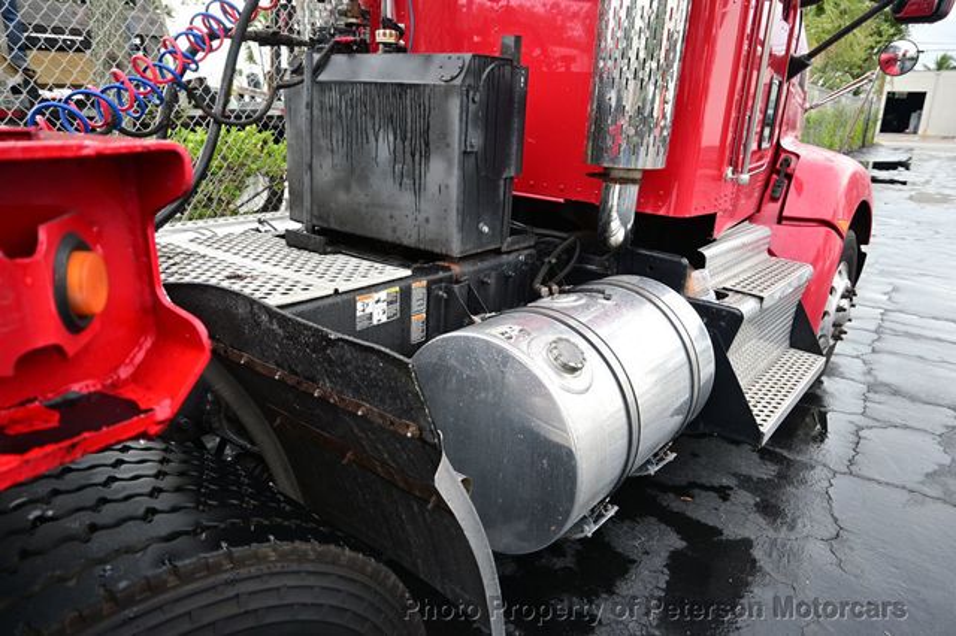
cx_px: 478
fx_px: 637
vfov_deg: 53.1
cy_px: 318
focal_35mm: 24
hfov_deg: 73.8
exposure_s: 1/50
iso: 100
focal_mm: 16
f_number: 3.5
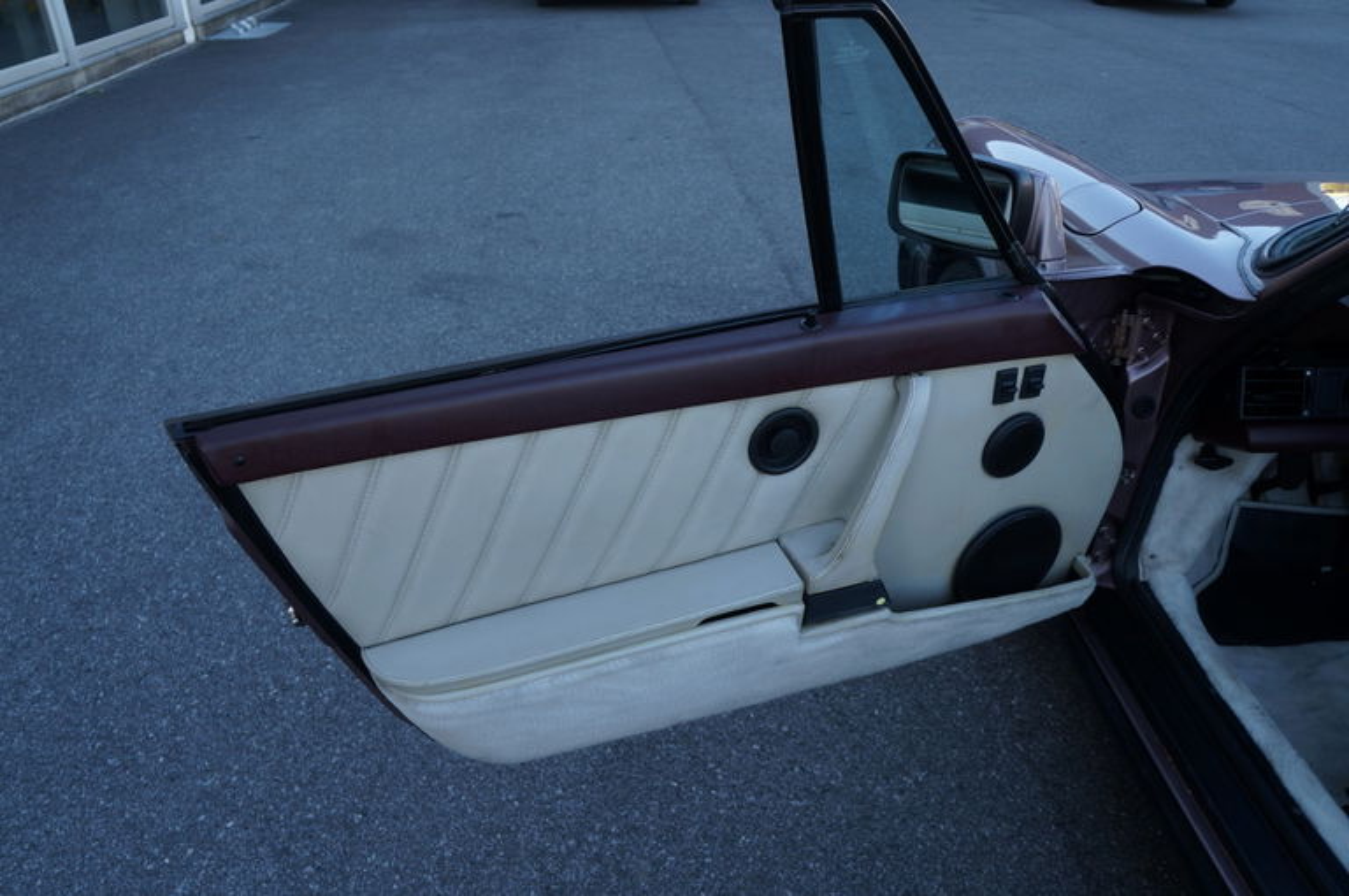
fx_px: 1010
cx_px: 674
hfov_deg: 67.4
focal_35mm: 27
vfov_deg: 47.8
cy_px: 448
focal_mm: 18
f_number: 5
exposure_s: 1/100
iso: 200
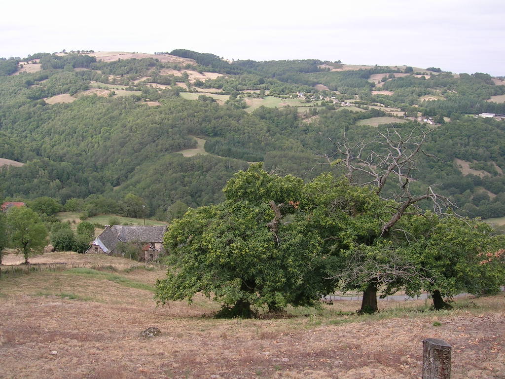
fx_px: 511
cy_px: 190
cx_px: 252
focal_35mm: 35
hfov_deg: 52.6
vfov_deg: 40.7
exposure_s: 1/195
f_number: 4.8
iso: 50
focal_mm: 5.4
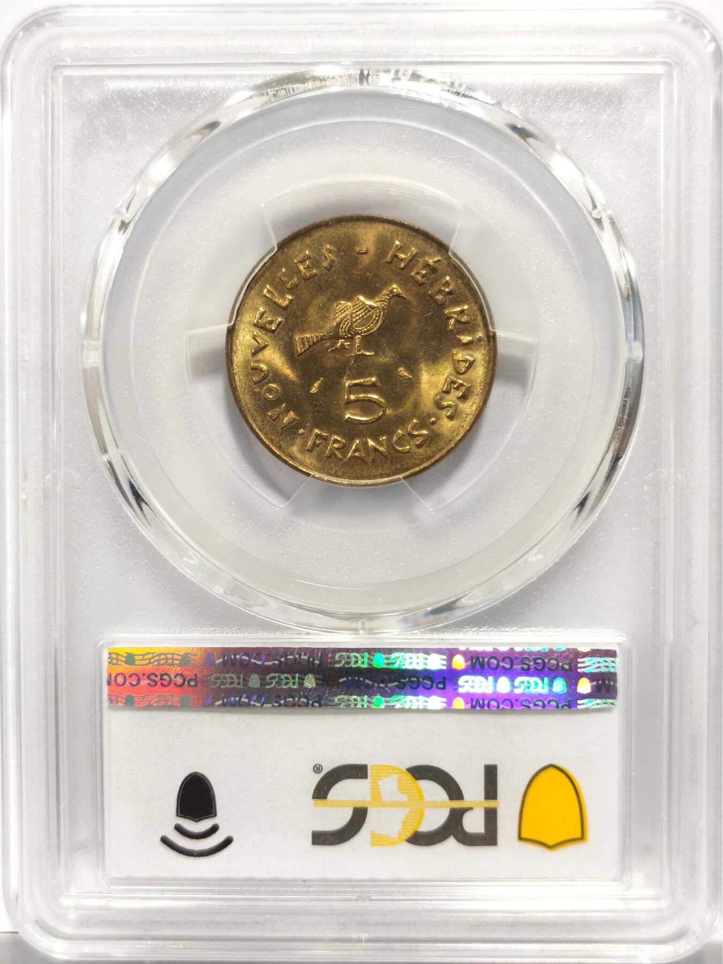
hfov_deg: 27.0
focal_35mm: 54
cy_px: 482
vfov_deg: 35.5
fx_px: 1504
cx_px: 362
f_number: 16
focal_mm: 5.56
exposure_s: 1/100
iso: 125
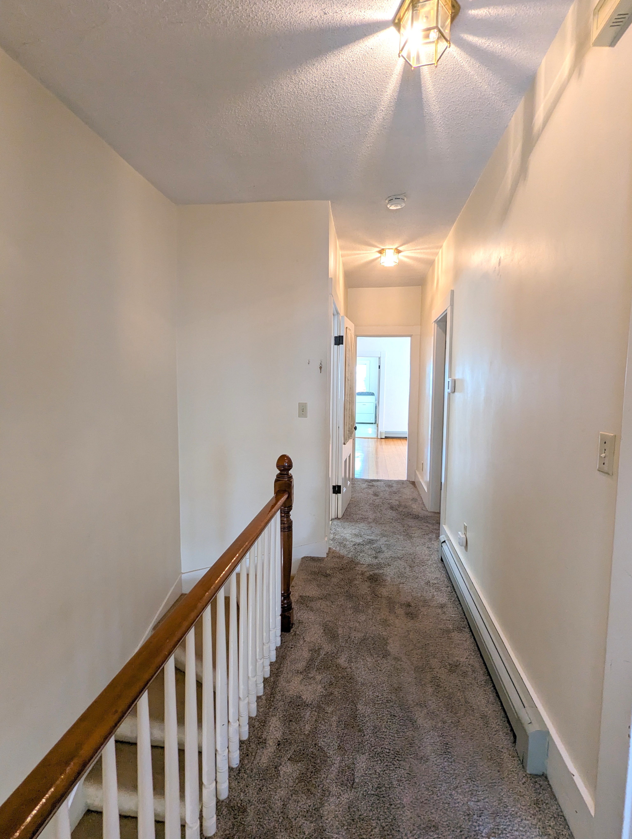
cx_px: 316
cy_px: 420
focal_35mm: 16
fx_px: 389
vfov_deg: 94.4
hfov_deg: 78.2
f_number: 2.2
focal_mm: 2.35
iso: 218
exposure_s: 1/60
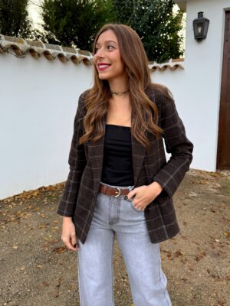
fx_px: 213
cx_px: 115
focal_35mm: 24
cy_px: 153
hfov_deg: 56.8
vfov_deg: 71.6
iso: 100
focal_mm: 6.76
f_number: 1.78
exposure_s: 1/251
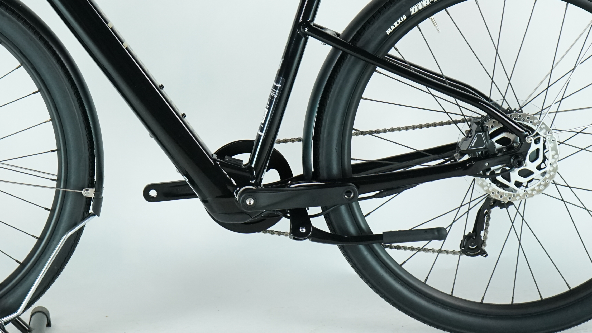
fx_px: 1727
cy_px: 45
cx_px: 205
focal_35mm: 110
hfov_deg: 19.4
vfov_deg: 11.0
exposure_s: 1/200
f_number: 5.6
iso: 2000
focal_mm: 60
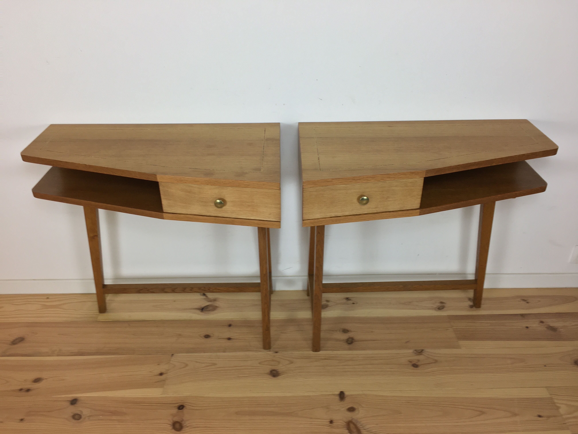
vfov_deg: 48.2
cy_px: 217
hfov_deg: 61.7
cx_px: 289
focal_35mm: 29
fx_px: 484
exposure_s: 1/33
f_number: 2.2
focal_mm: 4.15
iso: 32
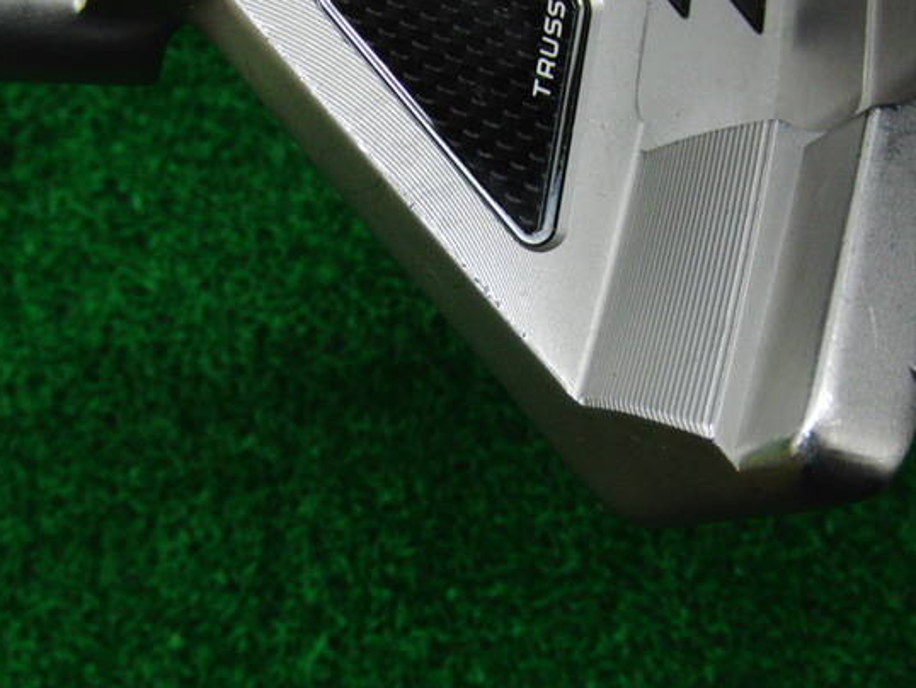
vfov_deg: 32.9
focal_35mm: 44
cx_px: 480
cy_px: 296
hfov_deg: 42.9
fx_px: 1165
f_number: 3.6
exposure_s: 1/80
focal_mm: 6.42
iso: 400
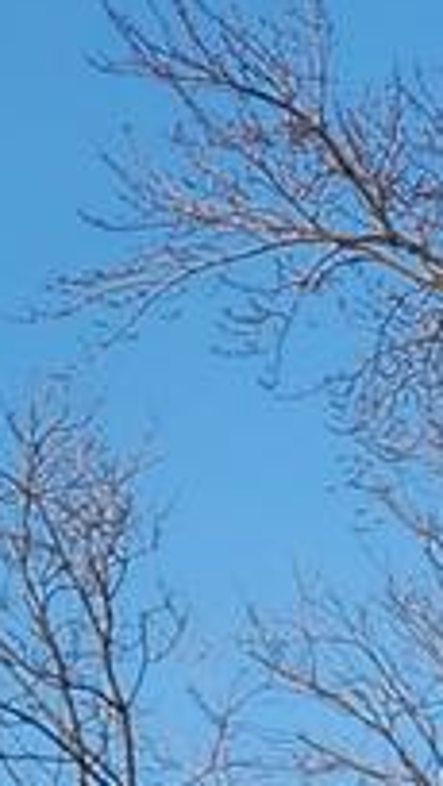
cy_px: 2266
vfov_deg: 7.6
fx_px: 5254
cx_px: 1279
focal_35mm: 252
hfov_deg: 4.6
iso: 20
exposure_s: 1/548
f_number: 1.8
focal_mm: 5.4
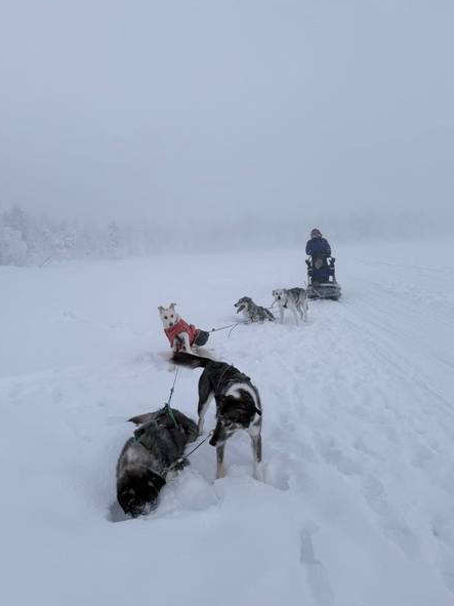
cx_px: 223
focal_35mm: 26
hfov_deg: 53.0
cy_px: 282
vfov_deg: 67.2
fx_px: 455
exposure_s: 1/226
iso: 64
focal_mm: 6.76
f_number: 1.78
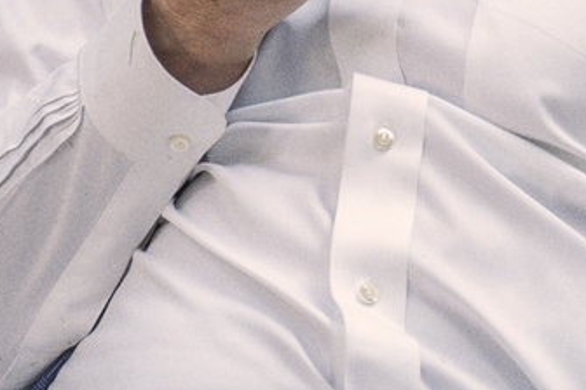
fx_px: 7194
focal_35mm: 442
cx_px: 51
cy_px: -371
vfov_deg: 3.1
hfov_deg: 4.7
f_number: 4.5
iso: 320
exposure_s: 1/125
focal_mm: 70
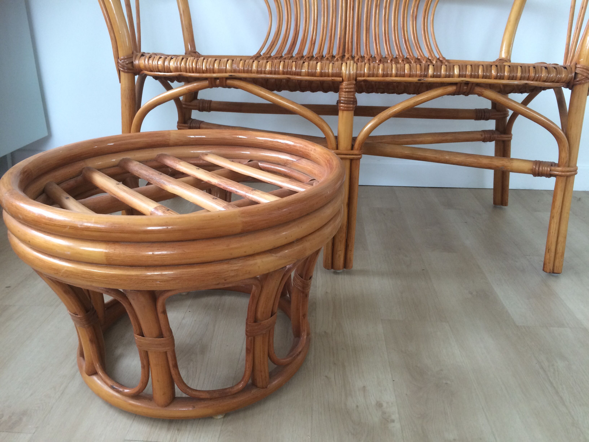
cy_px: 221
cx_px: 294
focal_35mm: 29
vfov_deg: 48.2
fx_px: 493
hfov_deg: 61.7
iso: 125
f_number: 2.2
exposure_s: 1/33
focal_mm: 4.15
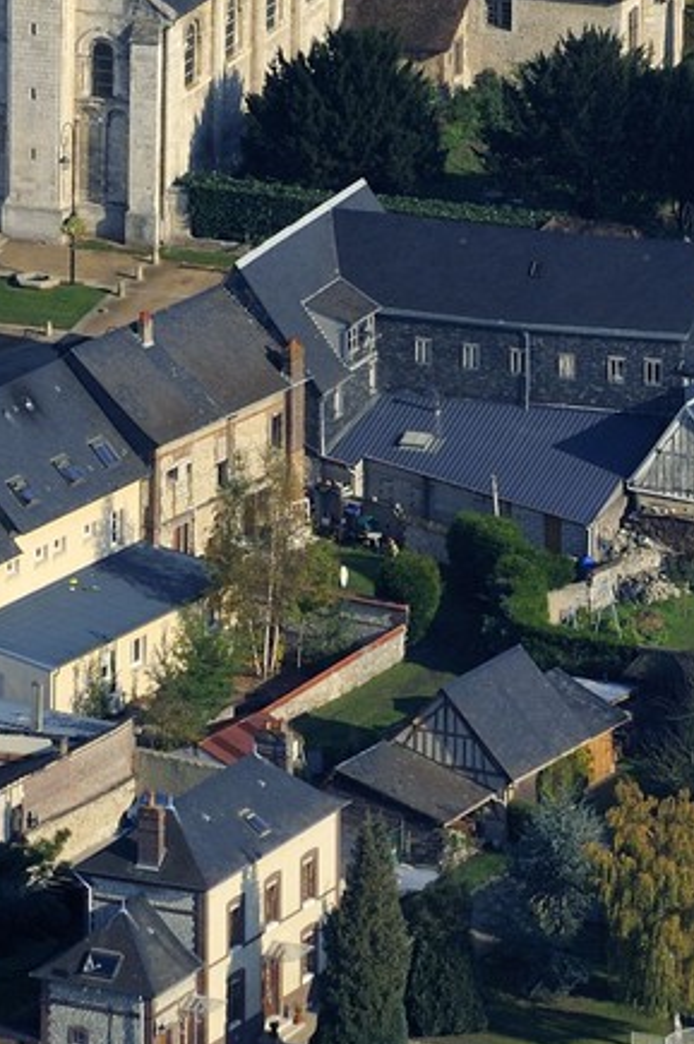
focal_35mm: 736
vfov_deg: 2.8
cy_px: -847
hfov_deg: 1.9
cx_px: 233
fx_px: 21332
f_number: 9
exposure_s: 1/800
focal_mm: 200
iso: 400
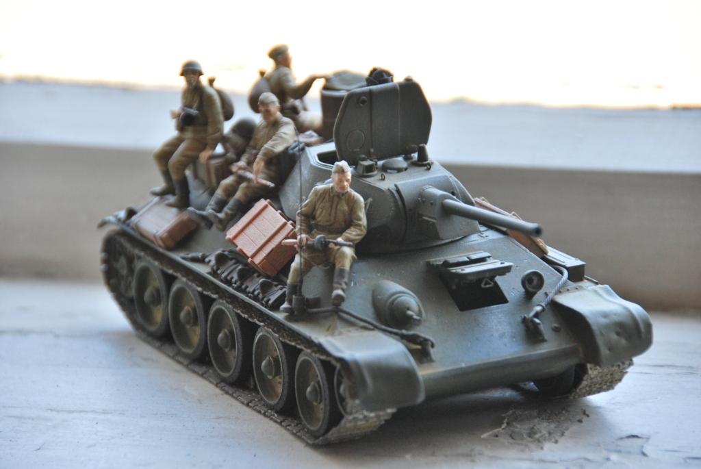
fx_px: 5847
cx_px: 350
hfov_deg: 6.9
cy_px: 234
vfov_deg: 4.6
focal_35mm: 300
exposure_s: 1/100
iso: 400
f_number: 5.6
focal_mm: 200
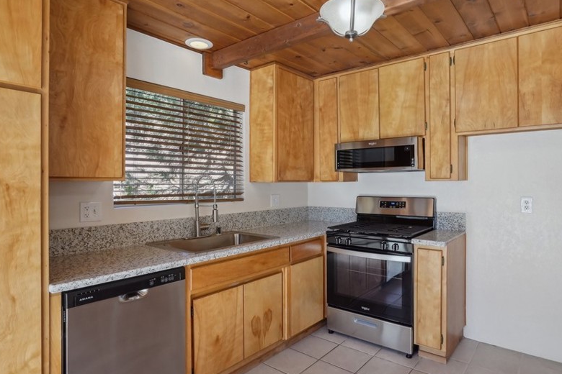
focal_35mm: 21
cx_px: 289
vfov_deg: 59.5
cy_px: 181
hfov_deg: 81.2
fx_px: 328
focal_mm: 16
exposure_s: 1/350
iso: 3200
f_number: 9.5
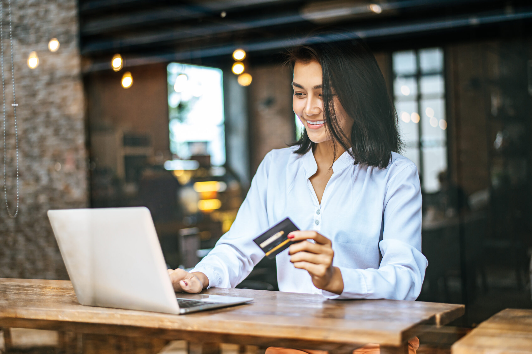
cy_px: 177
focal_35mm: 50
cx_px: 266
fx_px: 738
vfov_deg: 27.0
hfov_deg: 39.6
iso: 400
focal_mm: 50
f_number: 1.8
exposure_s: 1/800
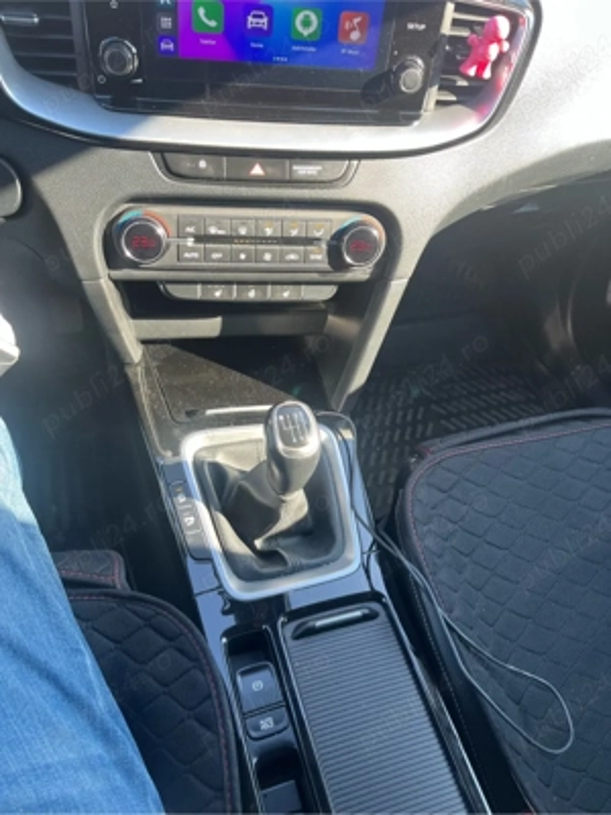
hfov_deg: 53.1
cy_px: 408
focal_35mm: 26
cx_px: 306
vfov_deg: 67.3
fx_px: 612
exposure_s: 1/122
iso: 64
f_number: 1.6
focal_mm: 5.1
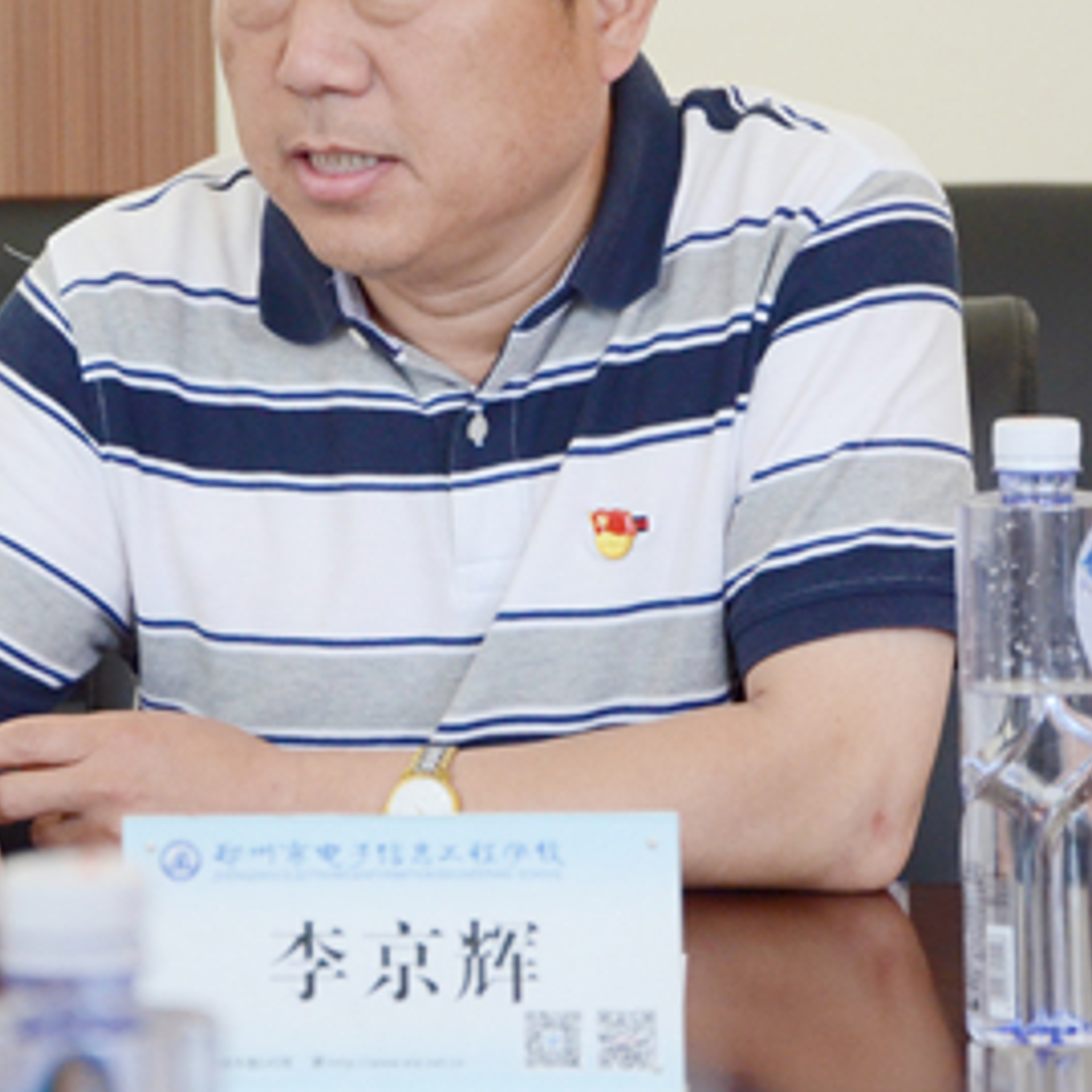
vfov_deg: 8.2
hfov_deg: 8.2
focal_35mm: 213
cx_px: 463
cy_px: 298
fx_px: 7600
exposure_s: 1/125
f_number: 5.3
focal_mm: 75
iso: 1600
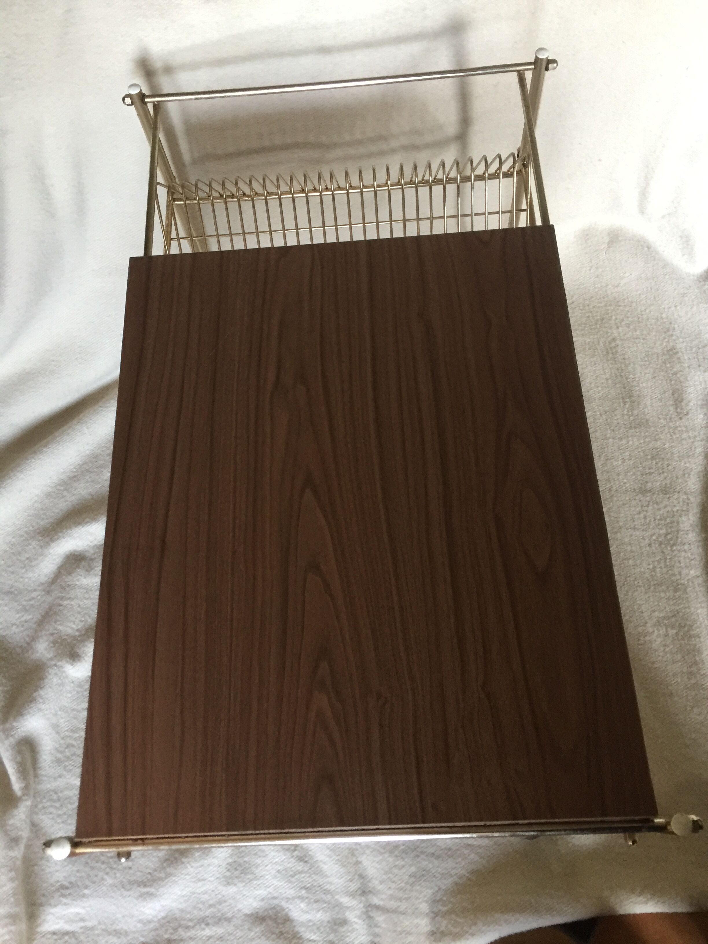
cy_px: 472
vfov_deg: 61.7
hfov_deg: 48.2
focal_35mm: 29
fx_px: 791
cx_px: 354
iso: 125
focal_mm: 4.15
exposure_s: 1/10
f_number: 2.2
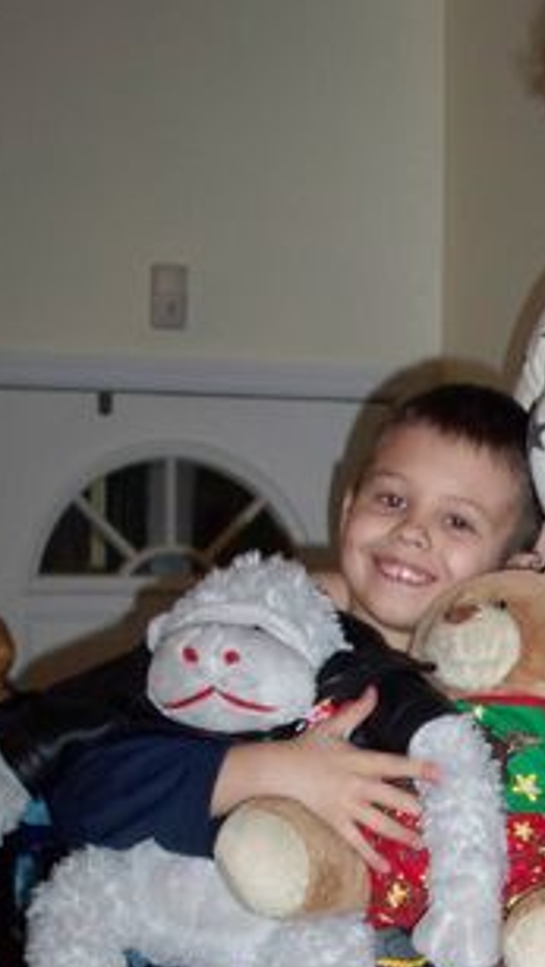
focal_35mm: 84
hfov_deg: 14.0
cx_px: 658
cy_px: 850
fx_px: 2155
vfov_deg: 24.6
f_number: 3.4
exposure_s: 1/30
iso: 200
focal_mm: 7.9
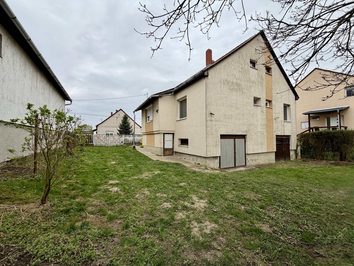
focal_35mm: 14
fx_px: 143
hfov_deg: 102.1
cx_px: 177
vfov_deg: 85.7
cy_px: 133
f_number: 2.2
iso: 50
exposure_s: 1/502
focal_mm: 2.22
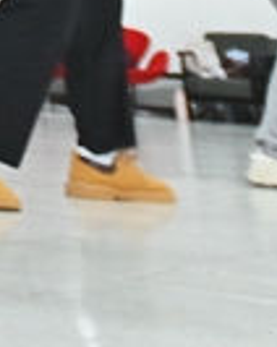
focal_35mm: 144
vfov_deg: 10.8
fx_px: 1479
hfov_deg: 8.4
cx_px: -630
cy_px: -562
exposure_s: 1/200
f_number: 2.8
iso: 800
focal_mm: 17
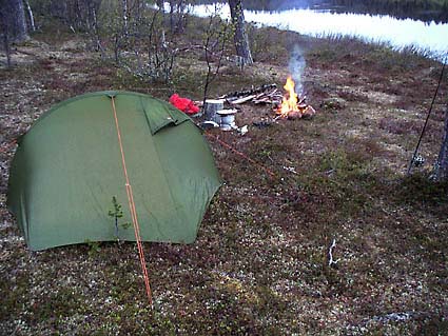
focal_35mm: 38
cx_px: 224
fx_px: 492
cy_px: 168
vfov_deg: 37.7
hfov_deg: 49.0
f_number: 2.8
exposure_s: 1/50
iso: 140
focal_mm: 6
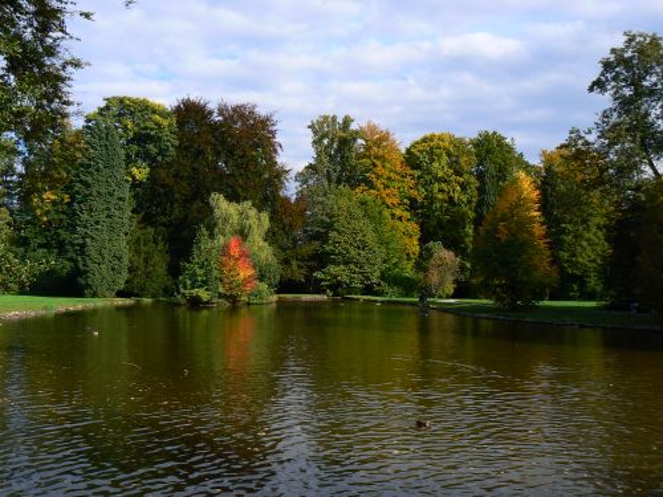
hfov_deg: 51.4
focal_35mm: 36
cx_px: 332
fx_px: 690
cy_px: 248
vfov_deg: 39.7
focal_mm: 6
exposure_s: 1/400
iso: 80
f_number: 5.6
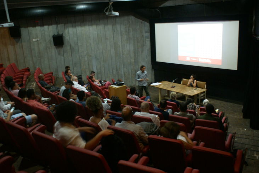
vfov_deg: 40.1
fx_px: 238
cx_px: 130
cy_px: 86
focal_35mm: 33
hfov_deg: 57.2
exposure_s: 1/8
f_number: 4
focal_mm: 22
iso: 400
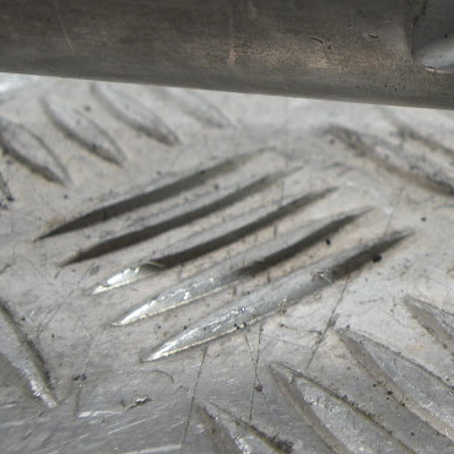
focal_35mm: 66
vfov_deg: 25.4
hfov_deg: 23.4
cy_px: 53
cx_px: 573
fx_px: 979
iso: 64
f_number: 3.2
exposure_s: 1/53.2
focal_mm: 4.7
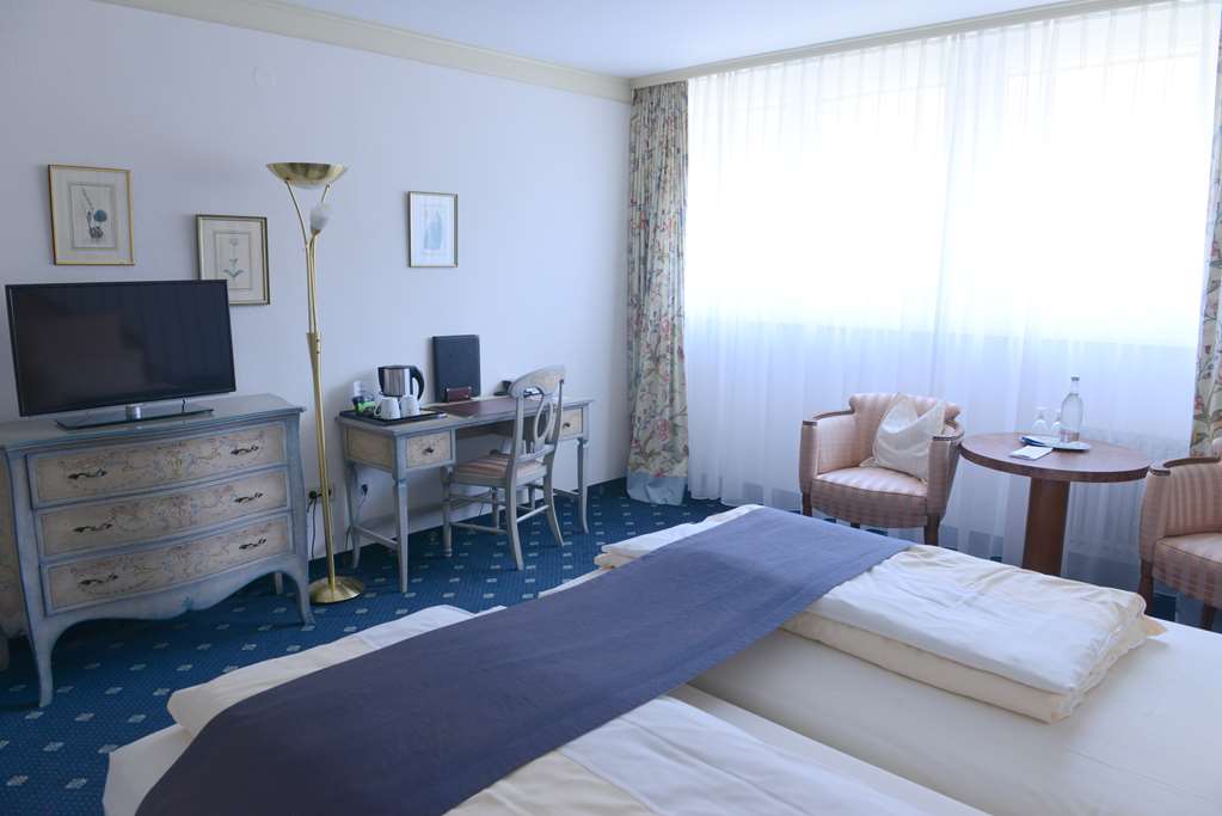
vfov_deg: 53.2
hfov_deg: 73.7
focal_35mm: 24
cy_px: 408
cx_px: 611
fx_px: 815
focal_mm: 24
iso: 640
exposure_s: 1/25
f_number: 6.3
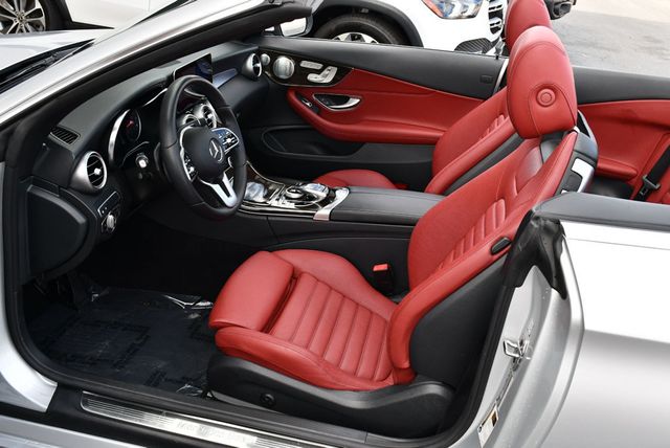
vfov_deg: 36.9
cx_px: 335
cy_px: 224
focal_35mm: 36
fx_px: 671
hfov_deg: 53.1
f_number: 5.6
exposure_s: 1/250
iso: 280
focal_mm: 18
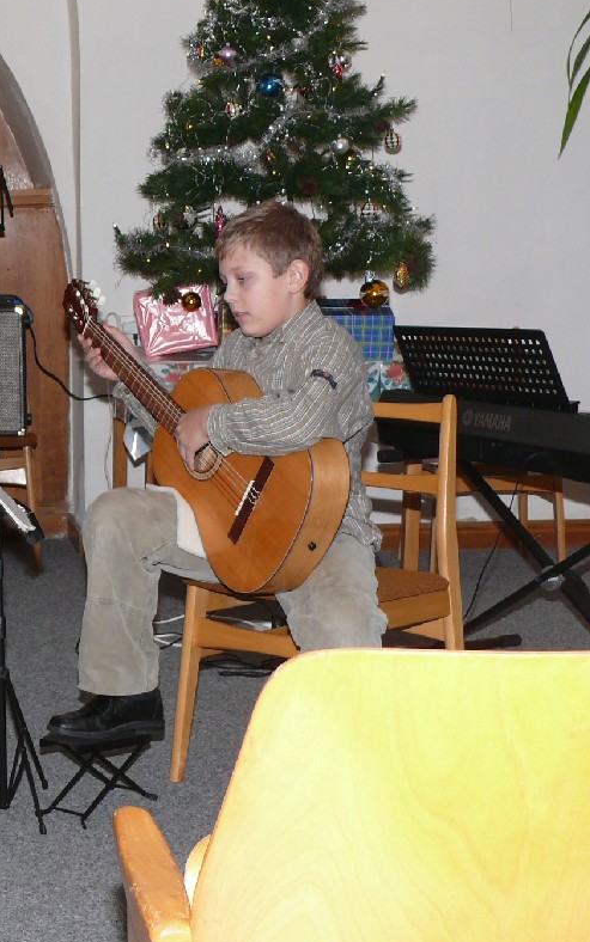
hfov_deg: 17.5
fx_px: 1825
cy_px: 502
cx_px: -127
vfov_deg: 29.0
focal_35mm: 71
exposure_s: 1/125
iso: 100
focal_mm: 8.5
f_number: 2.8
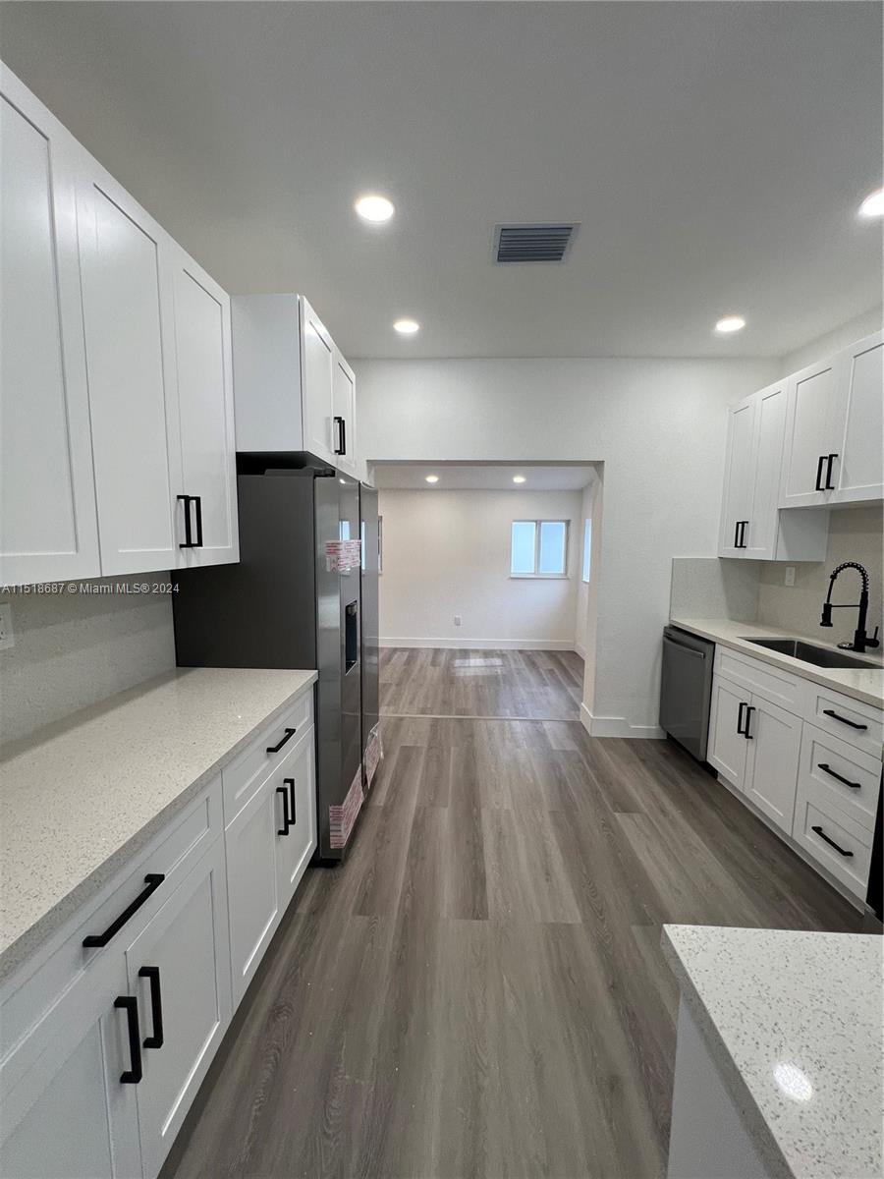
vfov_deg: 106.2
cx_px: 442
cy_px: 590
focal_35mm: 13
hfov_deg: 89.9
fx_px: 443
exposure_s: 1/120
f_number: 1.8
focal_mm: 1.57
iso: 80
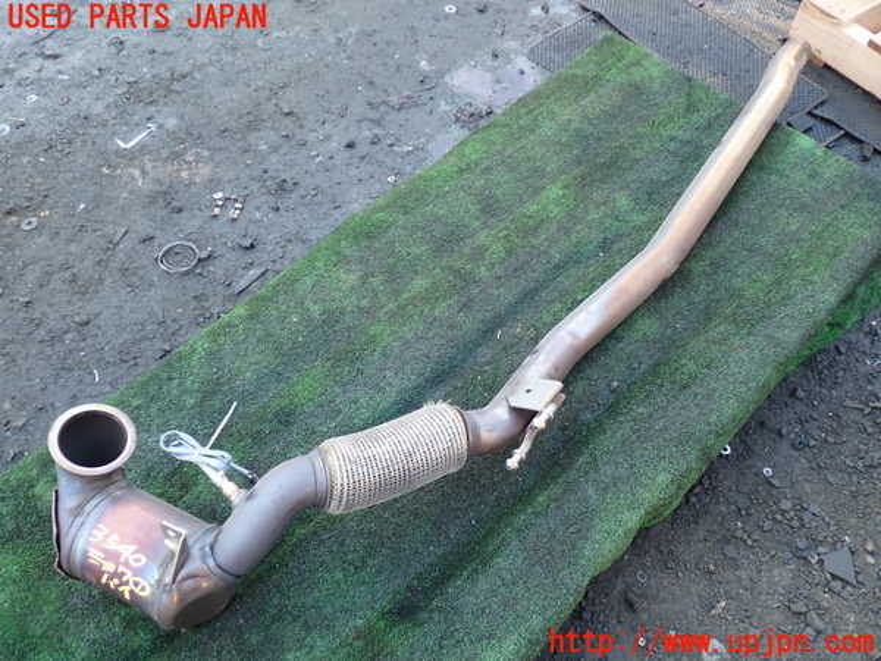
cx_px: 440
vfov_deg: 46.8
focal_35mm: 30
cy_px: 330
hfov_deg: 60.0
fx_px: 764
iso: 200
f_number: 2.3
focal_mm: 5.4
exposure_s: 1/60
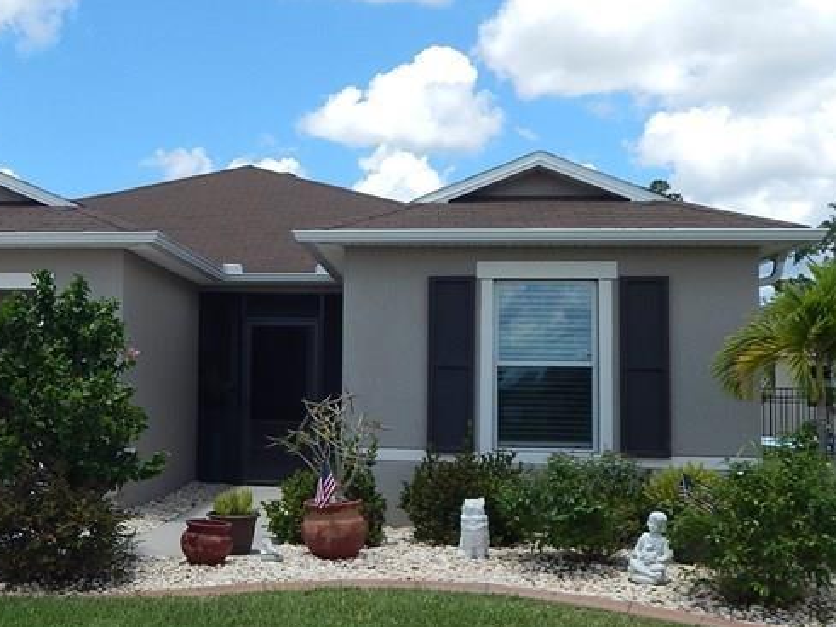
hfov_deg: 39.0
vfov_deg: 30.3
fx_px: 1159
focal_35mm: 48
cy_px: 324
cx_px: 247
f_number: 6
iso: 125
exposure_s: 1/400
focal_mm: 4
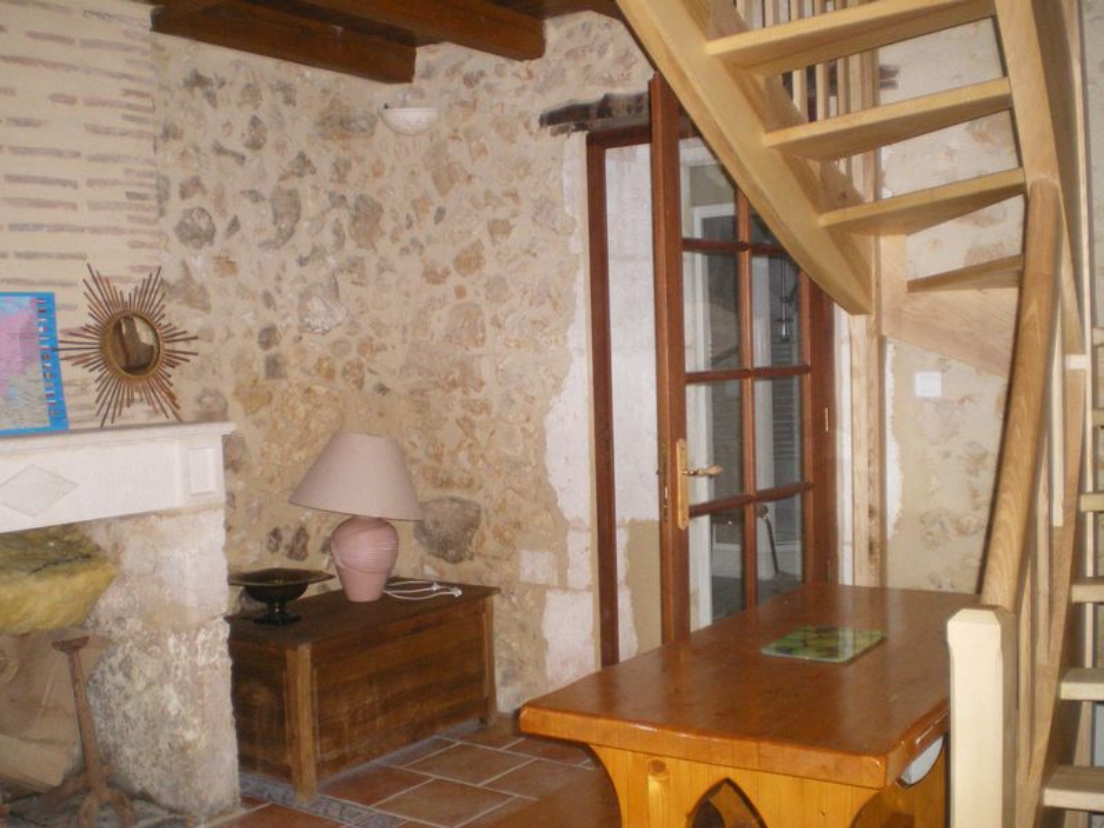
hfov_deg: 49.0
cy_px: 414
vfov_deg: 37.7
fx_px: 1212
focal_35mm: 38
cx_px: 552
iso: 400
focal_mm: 6.3
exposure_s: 1/50
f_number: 3.1
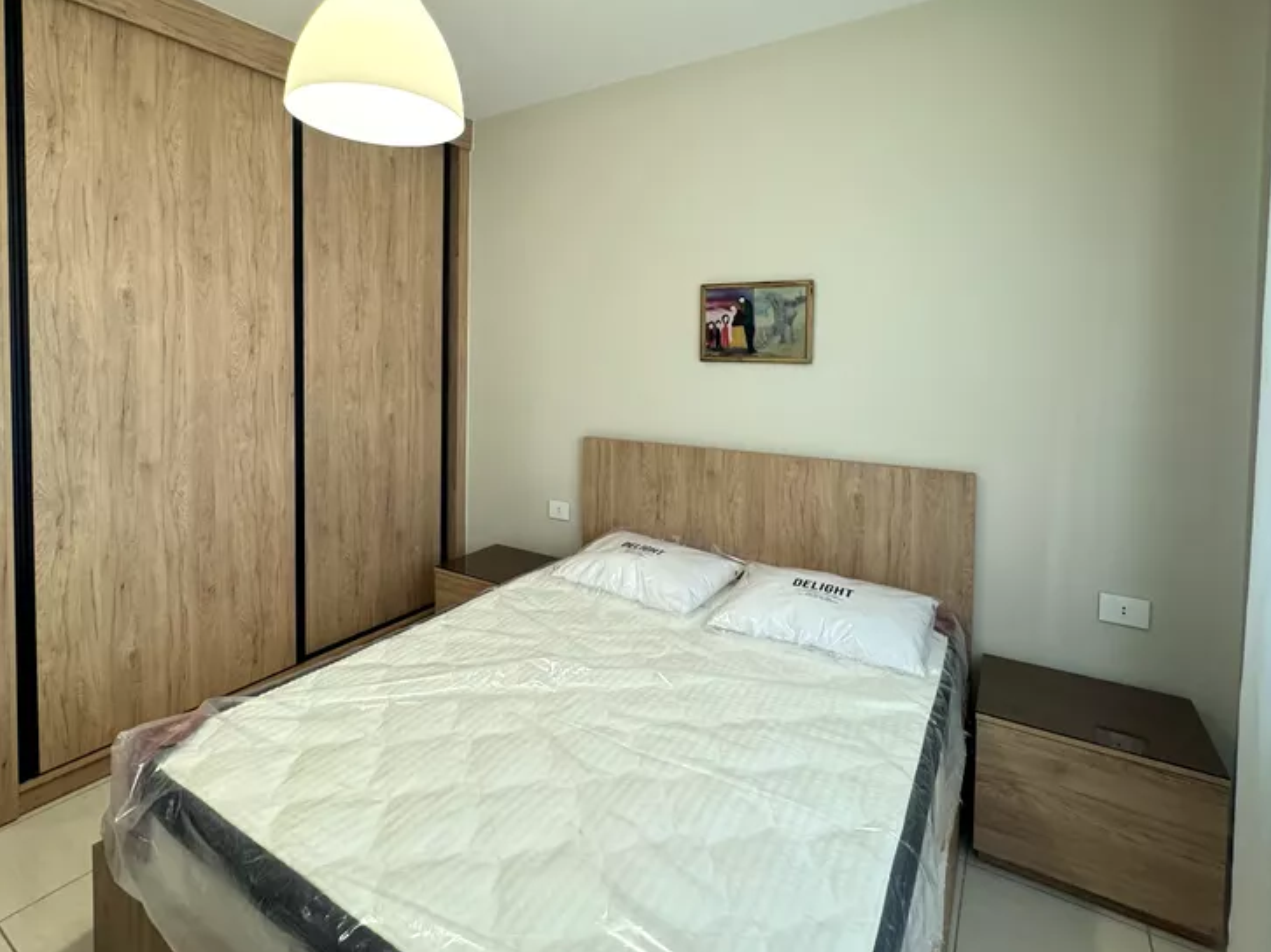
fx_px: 661
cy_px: 374
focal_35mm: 18
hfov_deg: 87.6
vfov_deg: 70.7
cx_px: 593
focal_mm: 2.22
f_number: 2.2
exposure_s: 1/100
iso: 250
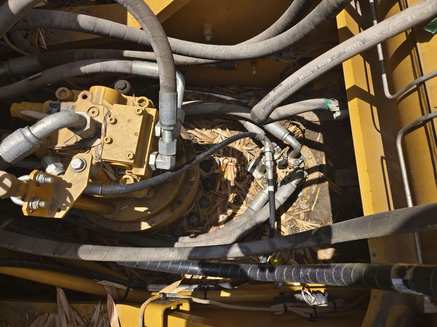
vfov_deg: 58.9
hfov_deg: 73.9
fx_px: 290
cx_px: 218
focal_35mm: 23
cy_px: 164
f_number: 1.75
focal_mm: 5.5
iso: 72
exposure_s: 1/1250
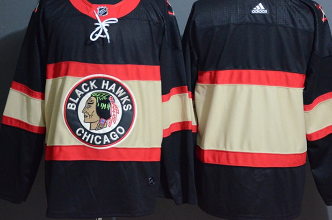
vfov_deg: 12.7
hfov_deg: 19.1
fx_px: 985
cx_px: 183
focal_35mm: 107
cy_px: 83
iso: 4000
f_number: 4.8
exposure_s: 1/13
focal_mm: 56
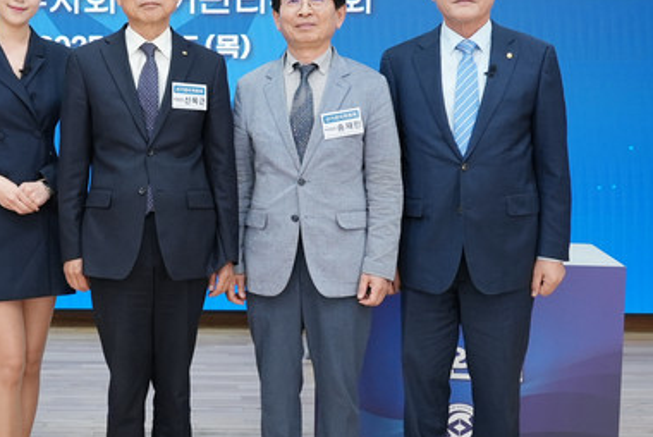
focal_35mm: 59
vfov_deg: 23.0
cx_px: 150
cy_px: 201
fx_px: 1071
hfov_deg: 33.1
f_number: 5.6
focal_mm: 31
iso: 2000
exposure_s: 1/160
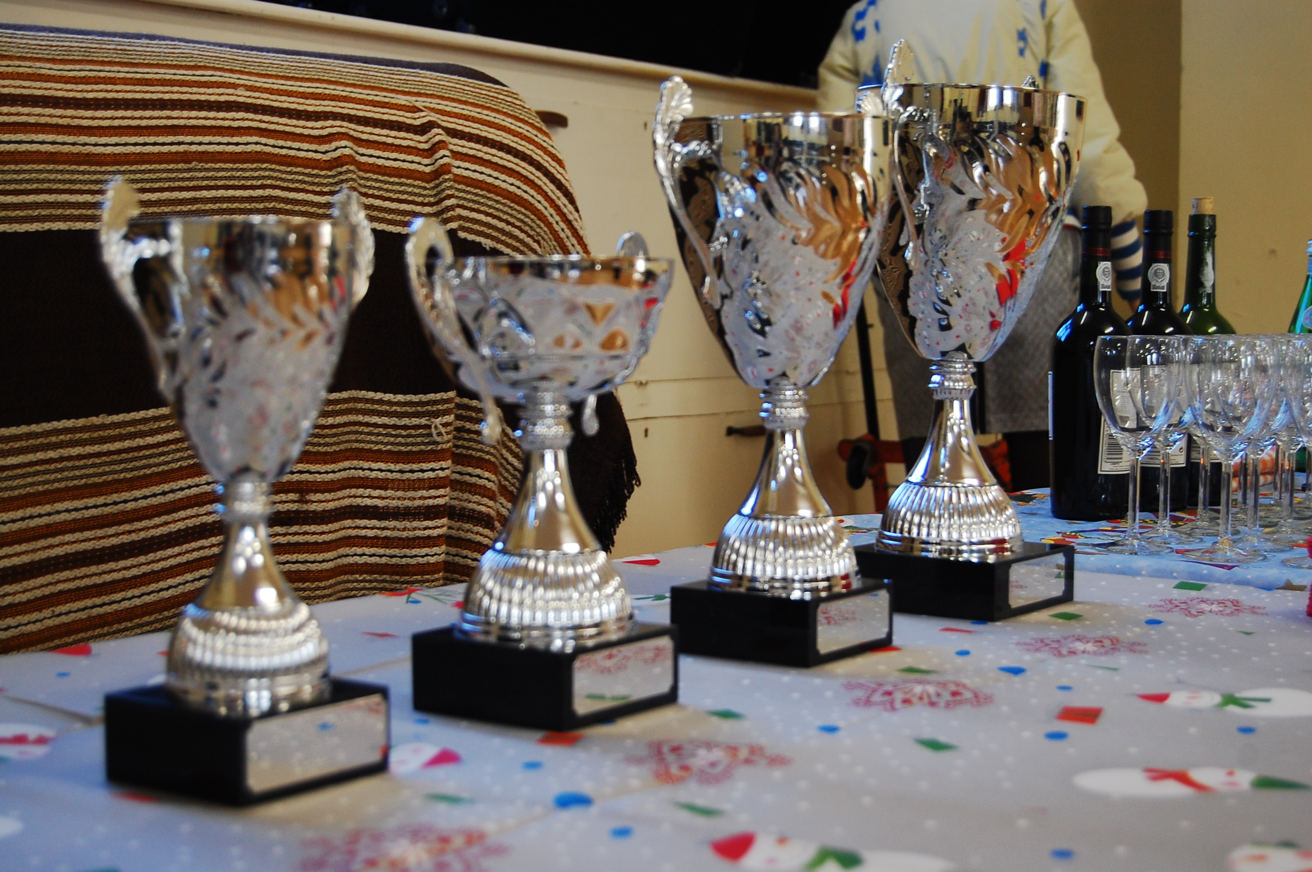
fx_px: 2075
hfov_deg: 35.1
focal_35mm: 57
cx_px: 656
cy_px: 436
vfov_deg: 23.7
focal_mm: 38
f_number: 4.8
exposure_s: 1/30
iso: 450
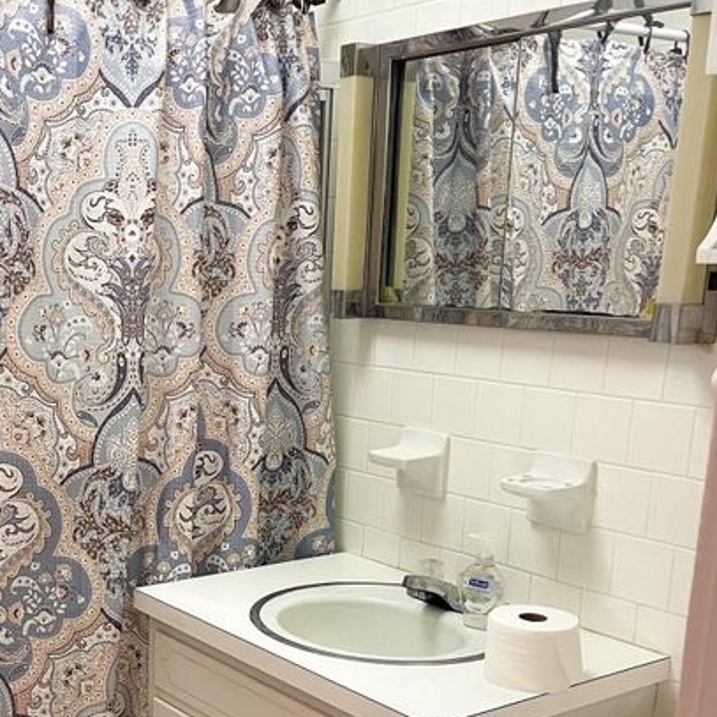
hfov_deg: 34.0
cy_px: 559
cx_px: 180
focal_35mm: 49
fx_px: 1148
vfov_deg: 33.8
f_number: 1.6
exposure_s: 1/60
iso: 100
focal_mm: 5.1
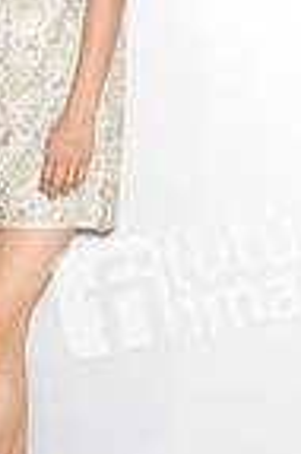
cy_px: 124
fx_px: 1685
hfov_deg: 10.0
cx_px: -73
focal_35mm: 134
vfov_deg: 15.3
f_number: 5.6
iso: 1000
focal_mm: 48
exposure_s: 1/160
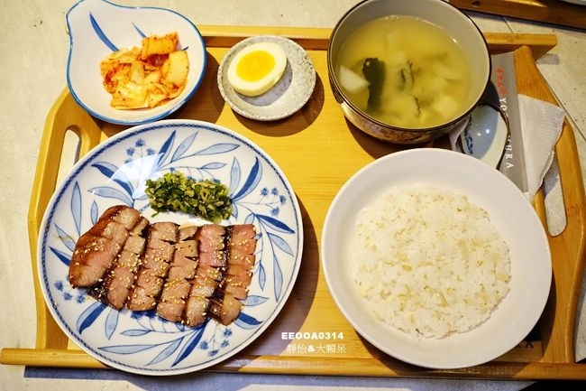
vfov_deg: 37.8
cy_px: 196
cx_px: 293
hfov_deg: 54.4
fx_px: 570
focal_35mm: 35
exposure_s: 1/125
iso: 3200
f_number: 4
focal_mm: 12.81
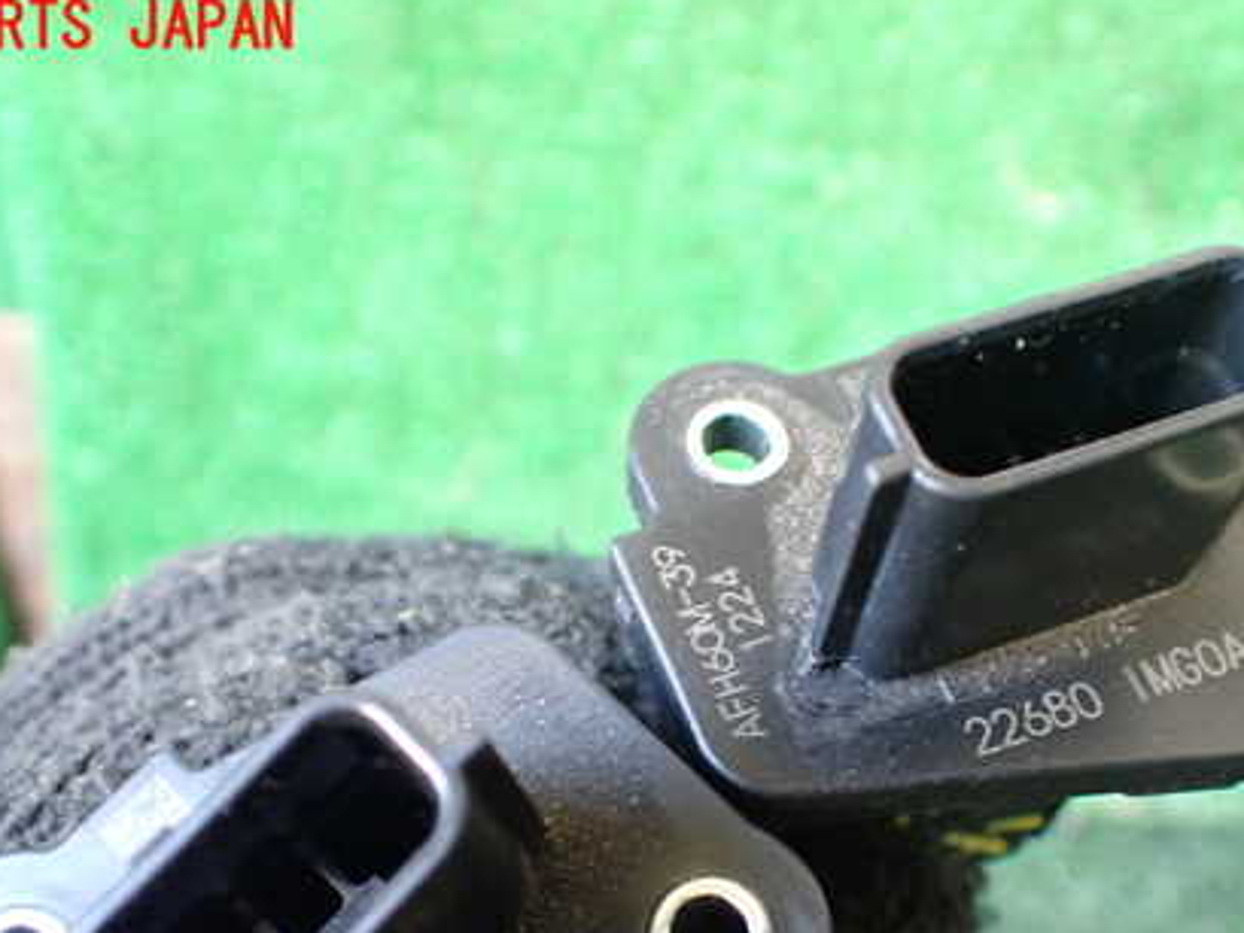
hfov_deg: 42.9
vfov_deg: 32.4
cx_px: 654
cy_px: 675
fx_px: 1582
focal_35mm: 44
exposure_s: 1/50
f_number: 2.3
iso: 800
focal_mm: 5.4
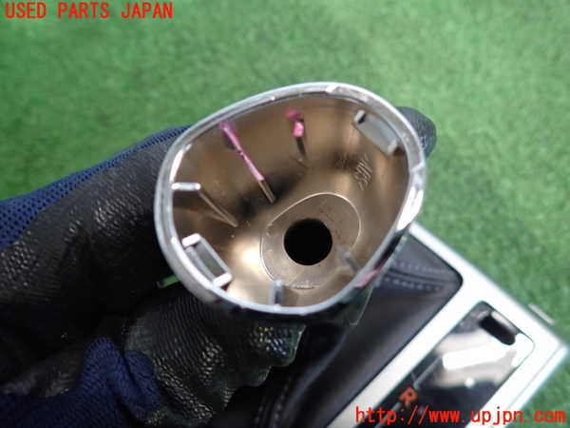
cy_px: 214
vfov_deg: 54.9
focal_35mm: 25
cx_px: 285
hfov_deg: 69.4
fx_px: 412
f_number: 2
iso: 400
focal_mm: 4.5
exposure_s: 1/30
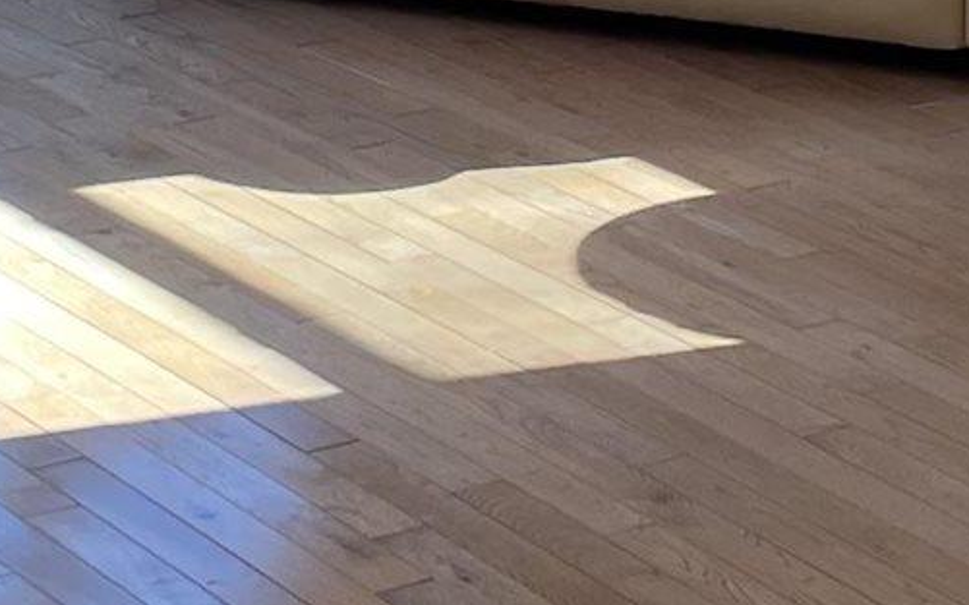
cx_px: 393
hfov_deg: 12.4
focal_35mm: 169
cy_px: -632
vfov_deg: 7.4
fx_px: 4463
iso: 32
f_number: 1.6
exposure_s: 1/120
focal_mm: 4.2
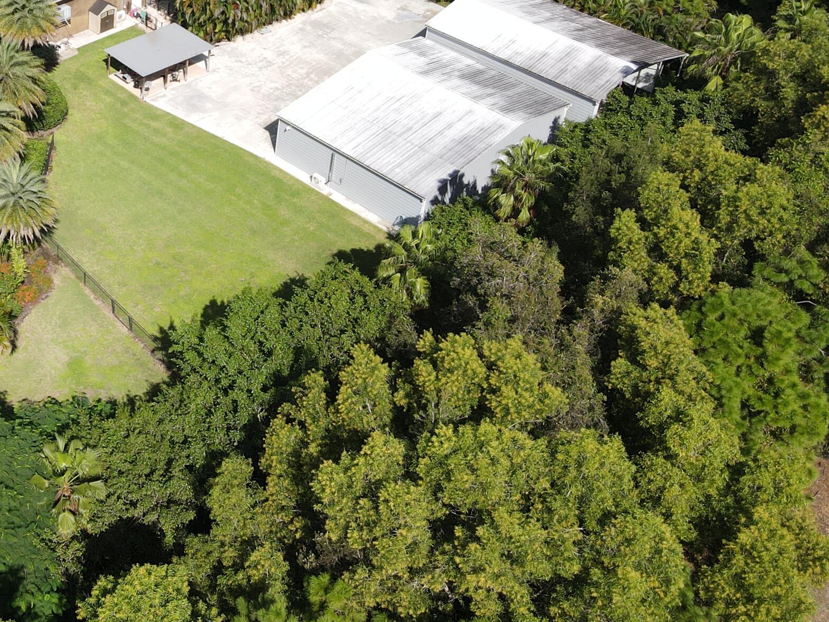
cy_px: 125
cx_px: 65
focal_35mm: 46
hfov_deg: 38.1
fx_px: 1102
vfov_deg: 30.7
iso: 100
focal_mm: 4.5
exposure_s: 1/640
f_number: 2.8
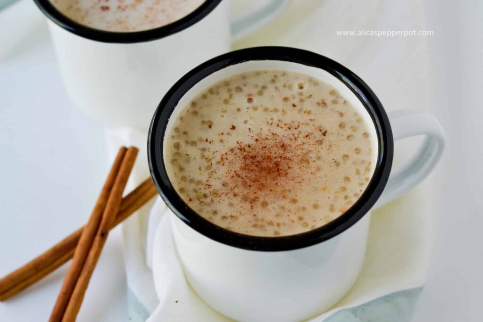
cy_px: 161
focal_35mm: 75
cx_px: 242
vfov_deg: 18.2
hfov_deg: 27.0
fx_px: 1006
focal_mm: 50
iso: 400
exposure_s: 1/60
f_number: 4
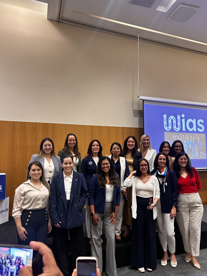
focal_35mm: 26
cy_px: 138
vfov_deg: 67.3
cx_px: 104
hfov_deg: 53.1
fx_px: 207
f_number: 1.5
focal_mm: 5.7
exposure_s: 1/65
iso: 125
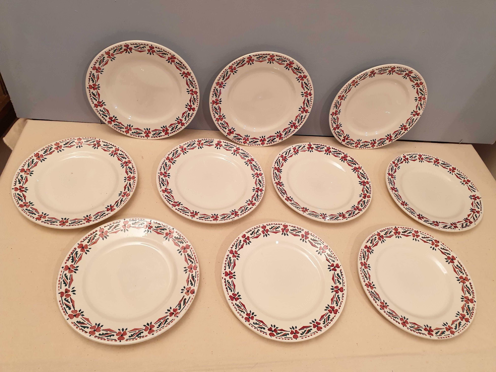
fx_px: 373
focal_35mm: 26
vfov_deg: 53.1
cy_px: 186
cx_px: 248
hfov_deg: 67.3
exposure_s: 1/50
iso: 160
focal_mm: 4.3
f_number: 2.4
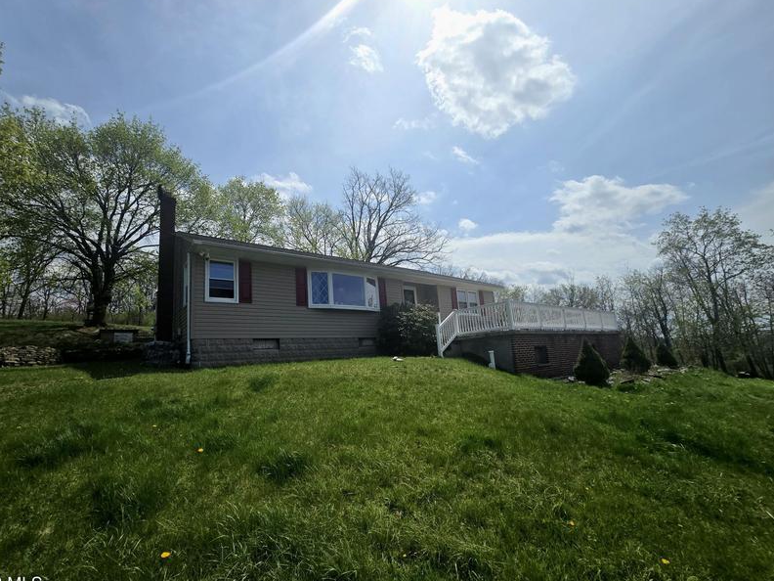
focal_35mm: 14
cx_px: 369
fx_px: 313
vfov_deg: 85.6
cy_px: 299
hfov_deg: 102.0
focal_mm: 2.2
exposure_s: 1/10000
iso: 50
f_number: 2.2
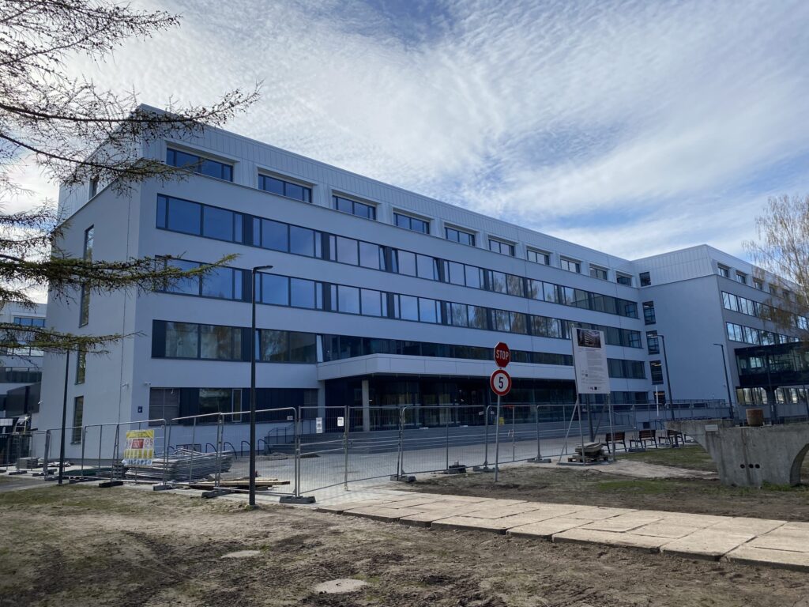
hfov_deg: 67.3
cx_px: 404
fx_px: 608
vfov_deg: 53.1
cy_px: 304
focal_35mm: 26
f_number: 1.8
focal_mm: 4.25
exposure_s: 1/4115
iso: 32
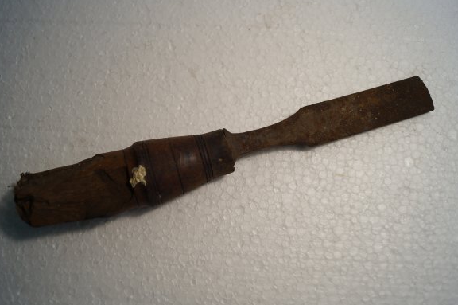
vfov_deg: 43.5
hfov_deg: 61.8
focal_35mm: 30
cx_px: 207
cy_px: 149
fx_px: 381
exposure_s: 1/60
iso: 250
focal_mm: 18
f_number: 4
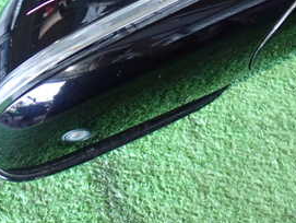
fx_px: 719
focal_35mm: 84
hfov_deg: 22.9
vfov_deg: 17.2
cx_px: 244
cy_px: 0
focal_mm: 6.83
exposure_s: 1/30
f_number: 2.7
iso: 800
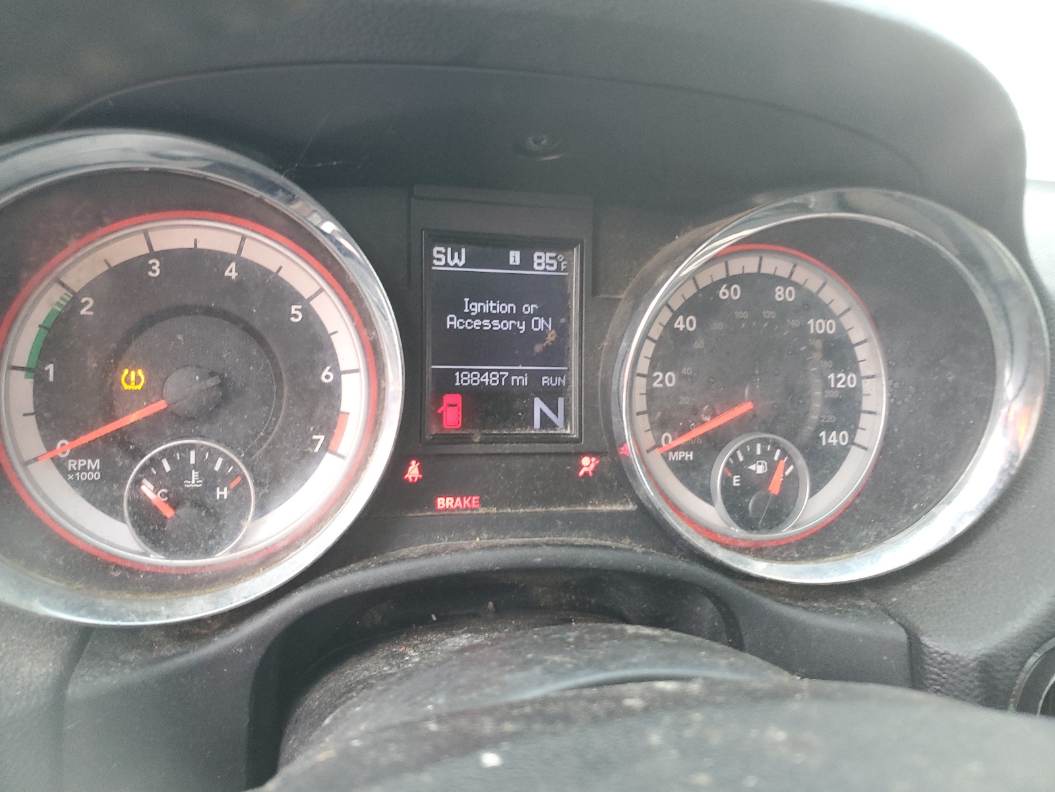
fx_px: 792
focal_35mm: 26
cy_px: 396
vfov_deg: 53.1
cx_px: 528
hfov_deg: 67.3
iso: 163
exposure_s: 1/60.2
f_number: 1.5
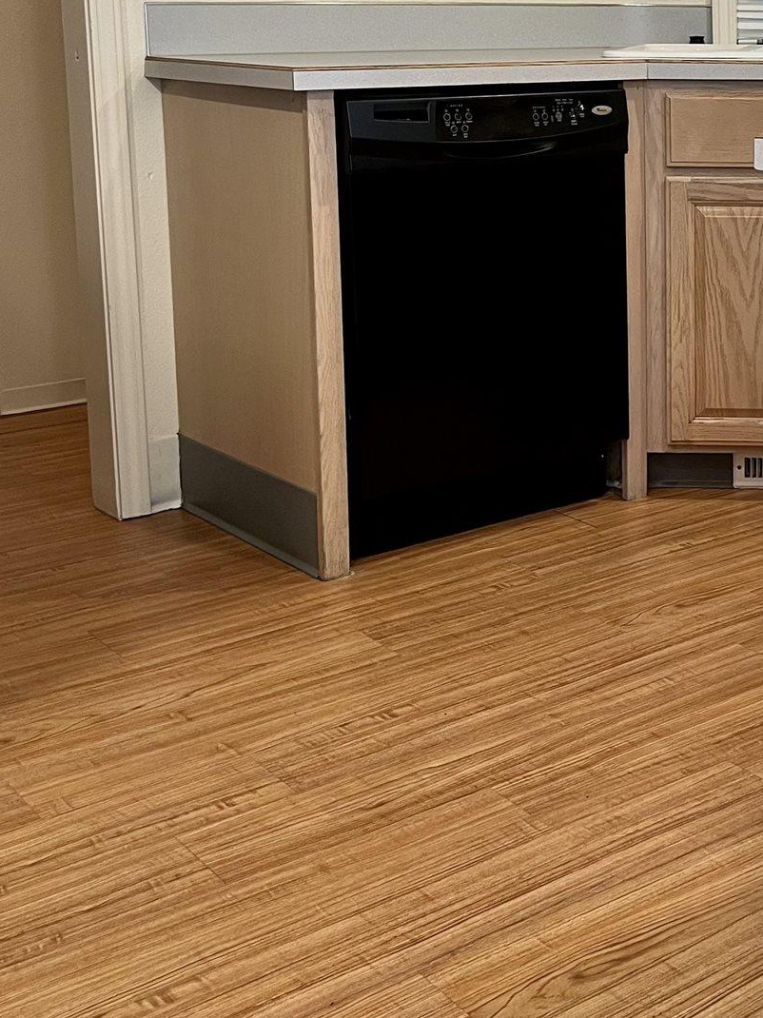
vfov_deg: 33.5
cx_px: 802
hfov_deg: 24.6
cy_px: 233
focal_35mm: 56
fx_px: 1646
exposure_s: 1/60
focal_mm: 5.7
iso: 80
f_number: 1.5
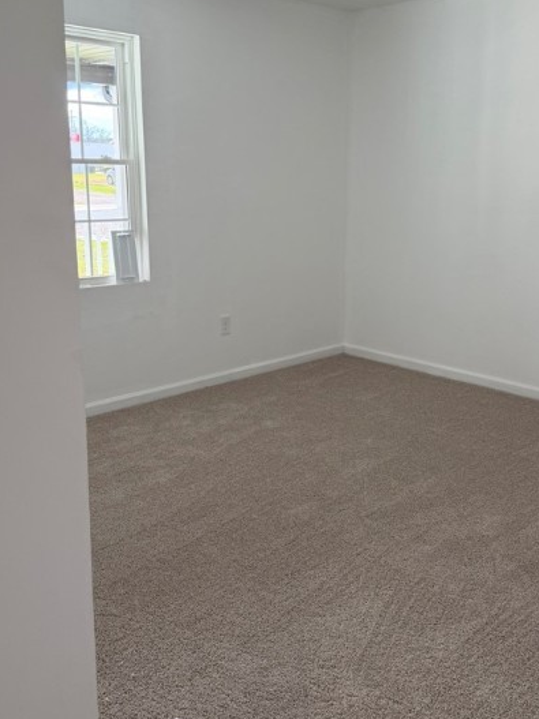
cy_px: 321
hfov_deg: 40.6
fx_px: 727
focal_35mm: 35
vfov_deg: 52.5
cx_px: 303
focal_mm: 6.76
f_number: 1.78
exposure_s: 1/139
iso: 125
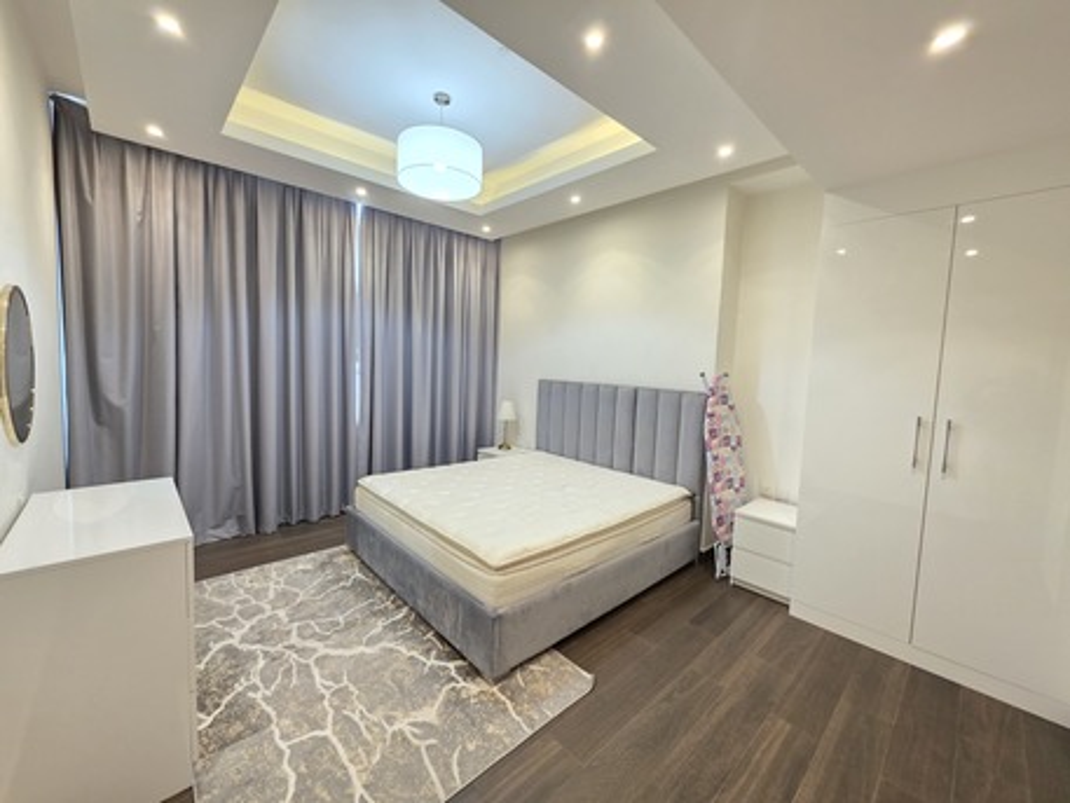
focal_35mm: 13
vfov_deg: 89.9
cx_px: 535
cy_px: 402
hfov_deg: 106.2
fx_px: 402
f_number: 1.9
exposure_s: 1/50
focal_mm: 2.2
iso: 320
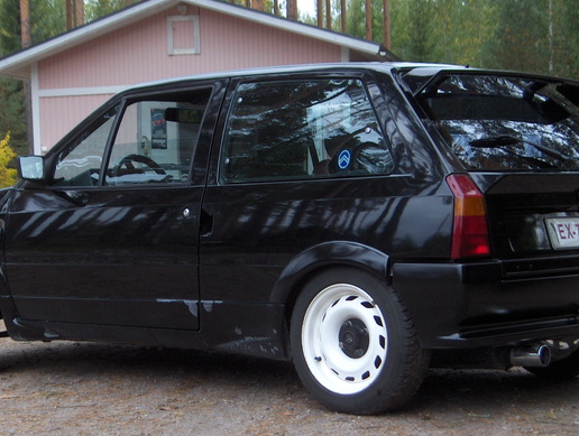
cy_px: 273
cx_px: 252
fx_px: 1408
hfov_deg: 23.2
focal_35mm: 84
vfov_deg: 17.6
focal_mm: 11.4
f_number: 3.2
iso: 154
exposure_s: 1/96.8
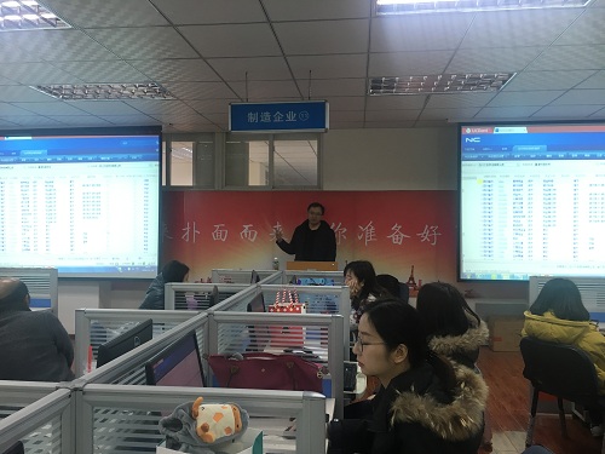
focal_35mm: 29
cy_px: 227
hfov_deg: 61.7
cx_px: 302
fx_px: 507
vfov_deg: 48.2
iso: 100
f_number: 2.2
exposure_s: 1/33
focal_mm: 4.15
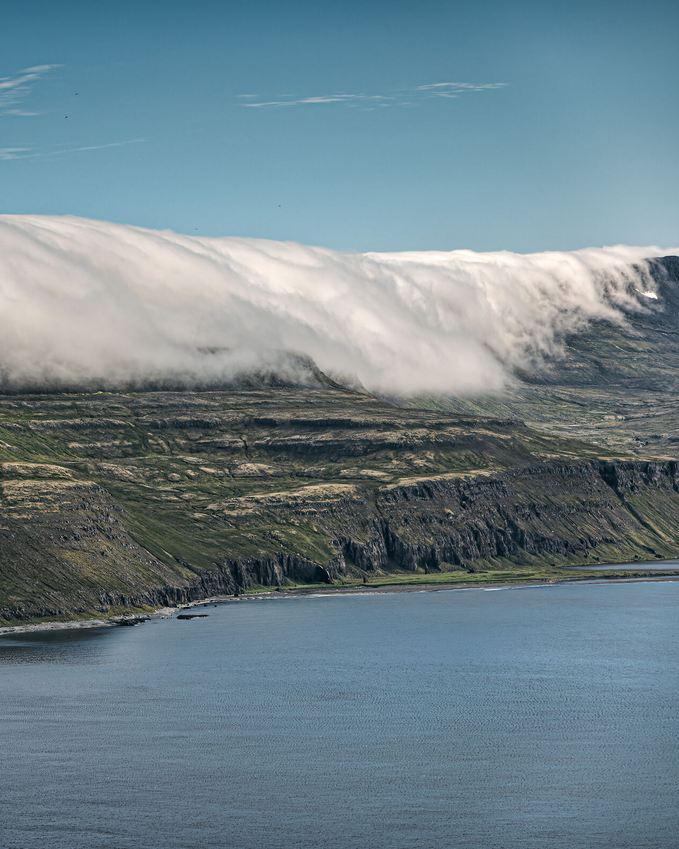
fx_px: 3241
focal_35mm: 129
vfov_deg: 14.9
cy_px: 426
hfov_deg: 11.9
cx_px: 79
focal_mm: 33.33
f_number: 4
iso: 64
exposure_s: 1/640
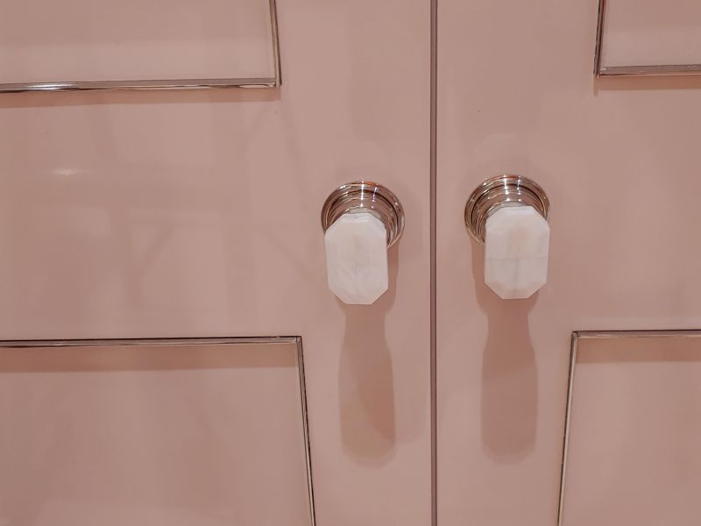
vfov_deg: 30.9
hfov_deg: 40.4
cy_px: 263
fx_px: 952
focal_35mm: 47
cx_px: 350
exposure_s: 1/40
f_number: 1.5
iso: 150
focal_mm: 4.23
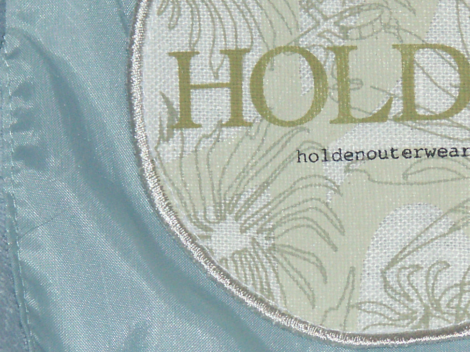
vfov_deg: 4.1
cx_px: 459
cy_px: 204
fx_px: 4875
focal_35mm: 359
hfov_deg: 5.5
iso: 200
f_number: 3.2
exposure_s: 1/125
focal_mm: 36.01
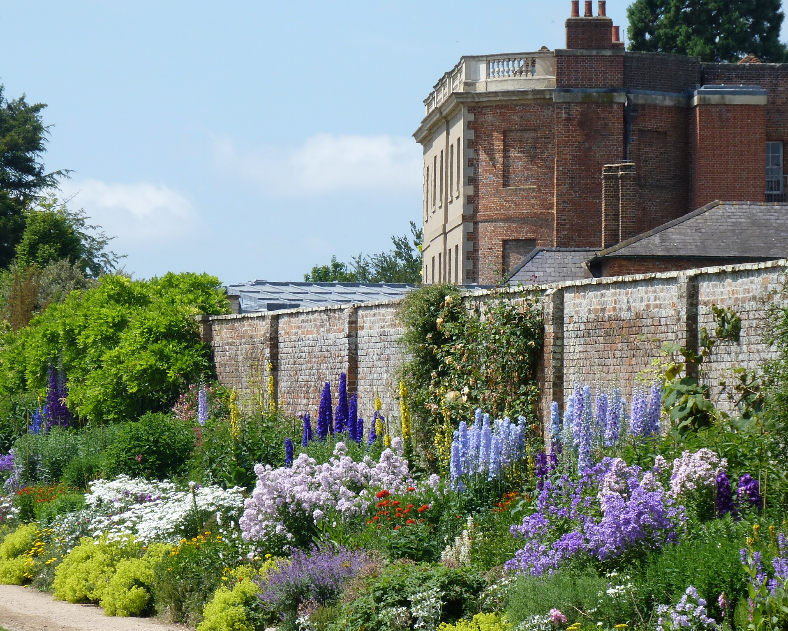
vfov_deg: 7.7
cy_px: 378
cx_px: 381
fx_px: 4711
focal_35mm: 202
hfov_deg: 9.6
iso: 80
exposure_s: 1/320
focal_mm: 27.9
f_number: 5.6
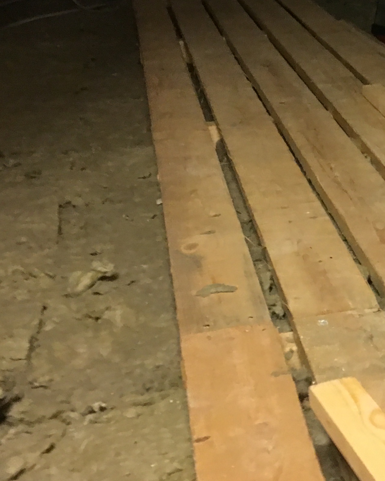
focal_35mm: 72
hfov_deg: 20.2
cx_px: 434
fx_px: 1026
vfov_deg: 26.2
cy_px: 143
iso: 125
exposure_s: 1/8
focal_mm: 4.15
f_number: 2.2
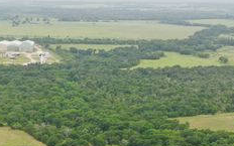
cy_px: 151
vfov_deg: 16.0
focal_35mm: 80
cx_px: 77
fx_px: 510
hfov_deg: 25.7
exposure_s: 1/200
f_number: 5
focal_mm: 10.26
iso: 100
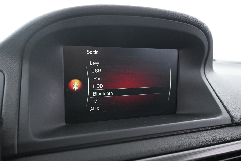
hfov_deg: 63.2
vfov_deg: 44.6
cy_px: 80
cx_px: 120
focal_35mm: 29
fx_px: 196
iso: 4500
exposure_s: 1/30
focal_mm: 19.5
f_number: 3.8
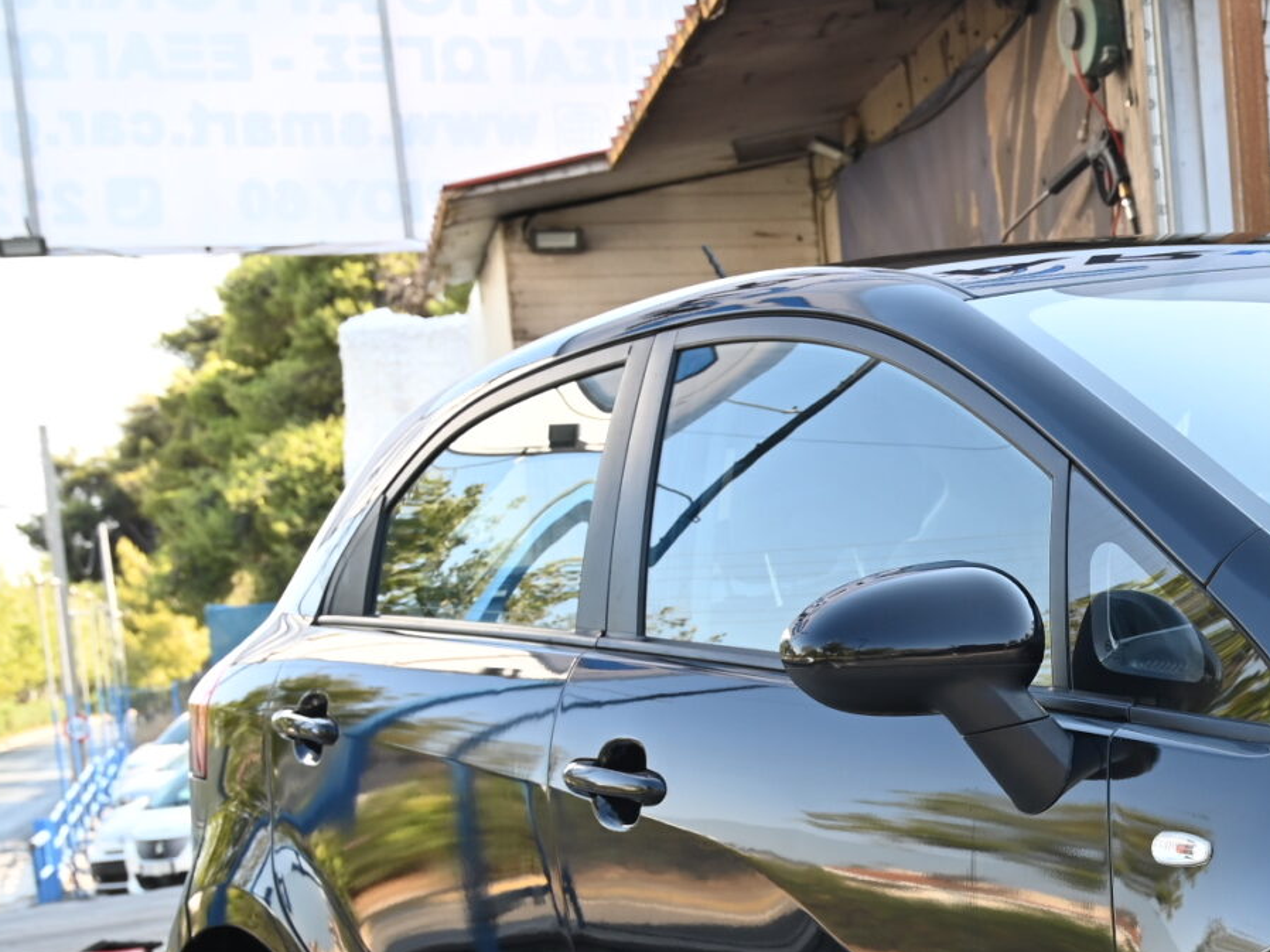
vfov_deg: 16.8
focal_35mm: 86
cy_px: 876
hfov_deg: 20.7
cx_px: 1652
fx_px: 3168
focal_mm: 31.5
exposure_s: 1/125
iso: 200
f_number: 5.6
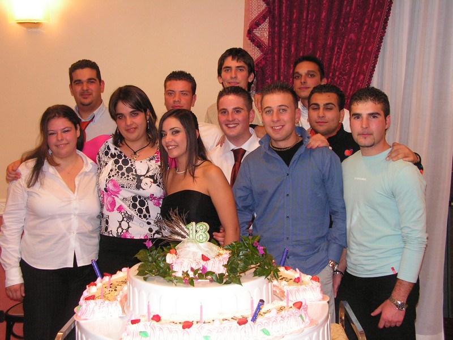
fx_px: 576
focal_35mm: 44
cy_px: 170
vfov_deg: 32.9
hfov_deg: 42.9
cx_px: 226
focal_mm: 7.4
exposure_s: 1/40
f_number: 3.2
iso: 200
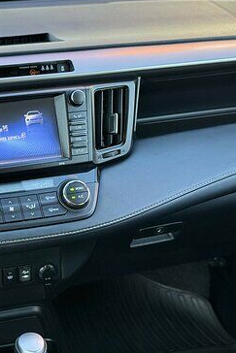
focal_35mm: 75
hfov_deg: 17.7
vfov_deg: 27.0
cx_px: -2
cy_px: 155
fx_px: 737
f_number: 1.78
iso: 100
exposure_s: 1/171
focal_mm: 6.76
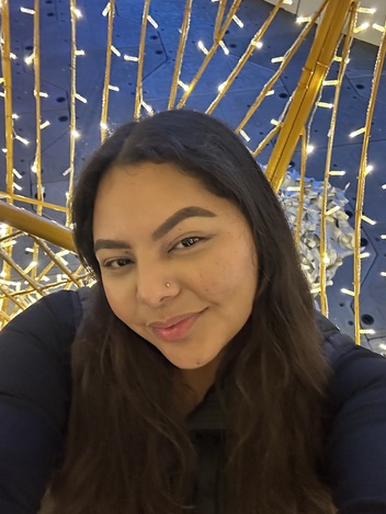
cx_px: 188
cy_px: 270
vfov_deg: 56.8
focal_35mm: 32
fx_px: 476
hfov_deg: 44.2
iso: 320
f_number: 1.9
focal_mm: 2.69
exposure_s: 1/40
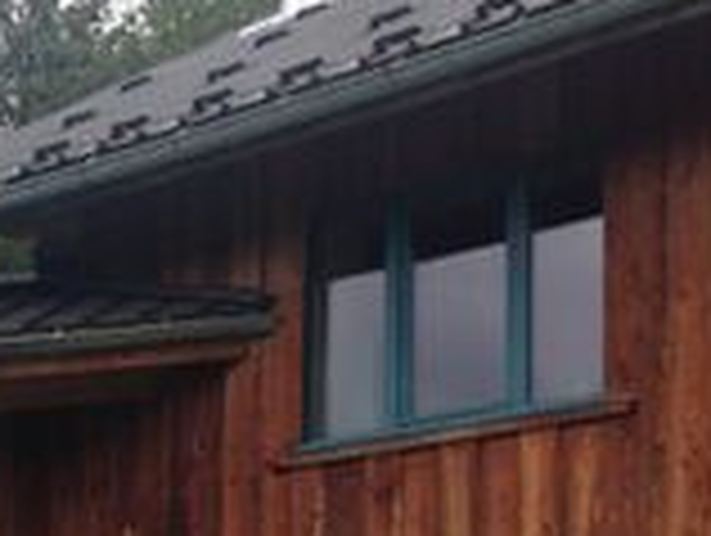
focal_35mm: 125
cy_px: 563
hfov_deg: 15.6
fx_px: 2571
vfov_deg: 11.7
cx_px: 140
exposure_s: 1/985
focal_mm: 4.12
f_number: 2.4
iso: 50
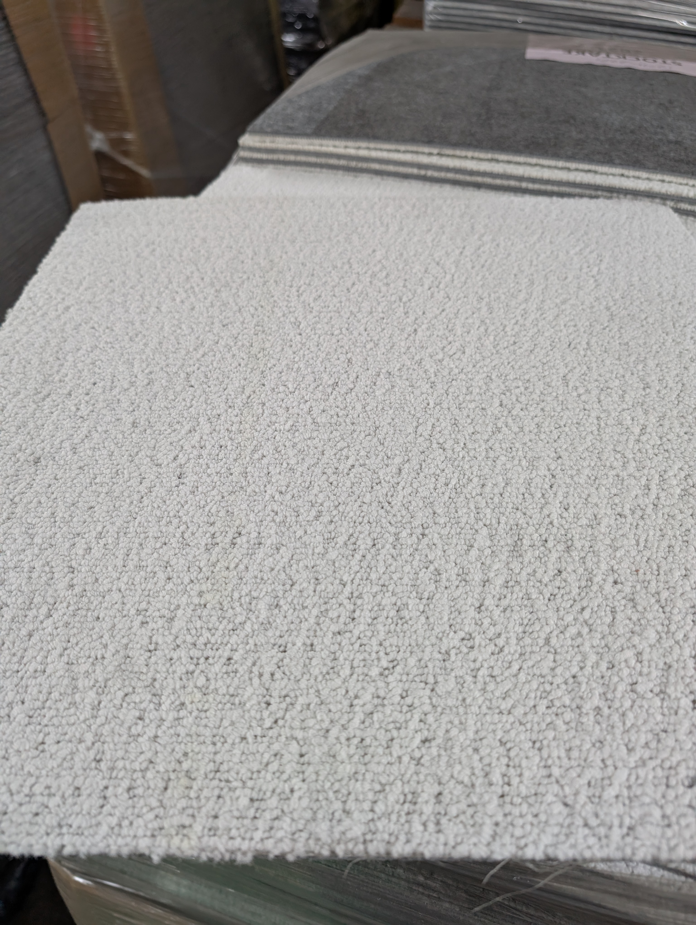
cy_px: 462
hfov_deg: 56.9
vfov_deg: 71.5
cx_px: 348
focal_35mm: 24
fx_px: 642
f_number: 1.68
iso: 292
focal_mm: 6.9
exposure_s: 1/100
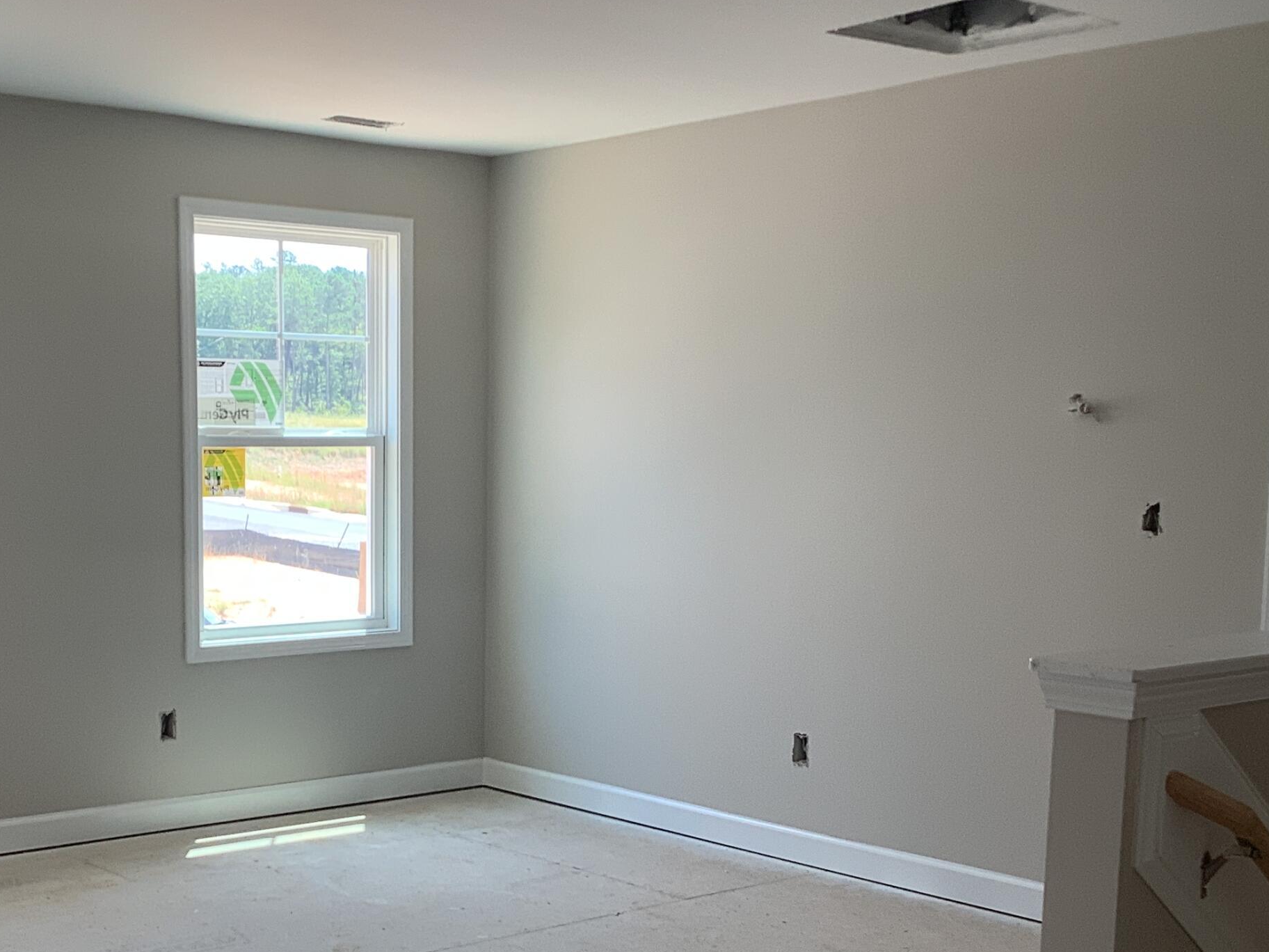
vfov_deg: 28.3
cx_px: 458
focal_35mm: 51
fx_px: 1870
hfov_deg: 37.2
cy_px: 664
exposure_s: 1/120
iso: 50
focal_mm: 3.3
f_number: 2.4
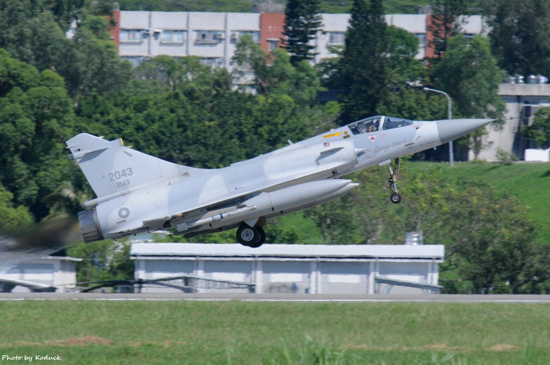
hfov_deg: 4.0
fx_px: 7782
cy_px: 182
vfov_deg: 2.7
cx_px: 275
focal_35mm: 510
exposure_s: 1/1250
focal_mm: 340
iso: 400
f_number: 8
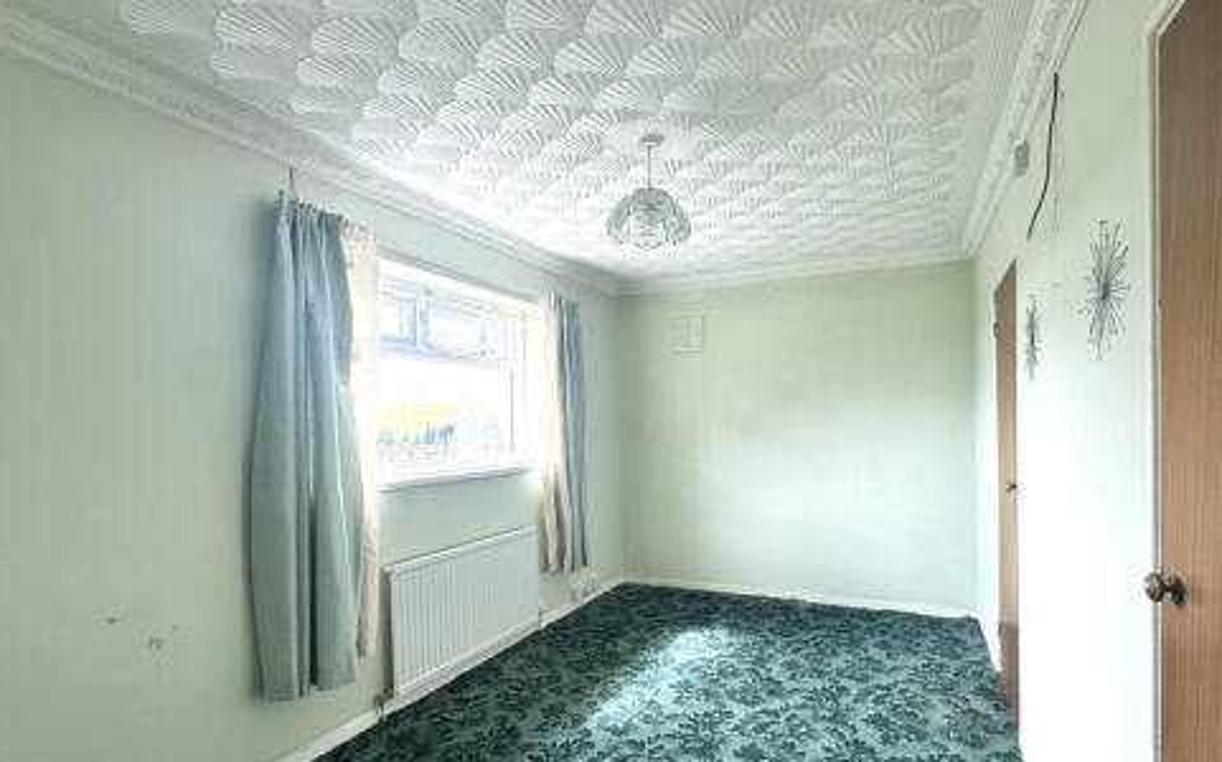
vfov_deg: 64.7
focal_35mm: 18
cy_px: 428
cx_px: 669
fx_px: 599
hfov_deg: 90.9
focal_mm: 2.22
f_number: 2.2
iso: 40
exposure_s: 1/132
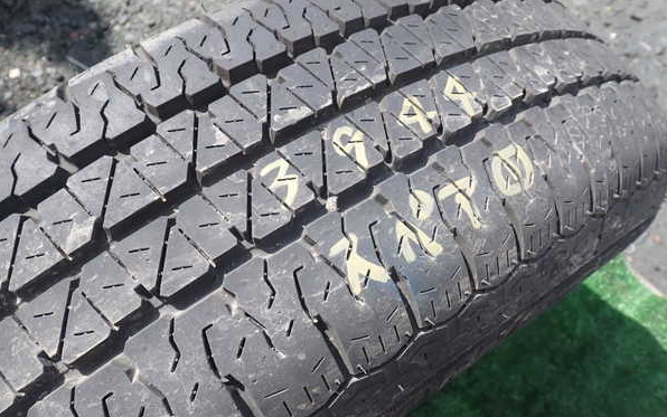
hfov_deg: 59.6
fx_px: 582
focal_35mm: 32
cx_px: 334
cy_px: 196
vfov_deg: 39.4
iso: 100
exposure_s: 1/500
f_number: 3.2
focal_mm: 5.4
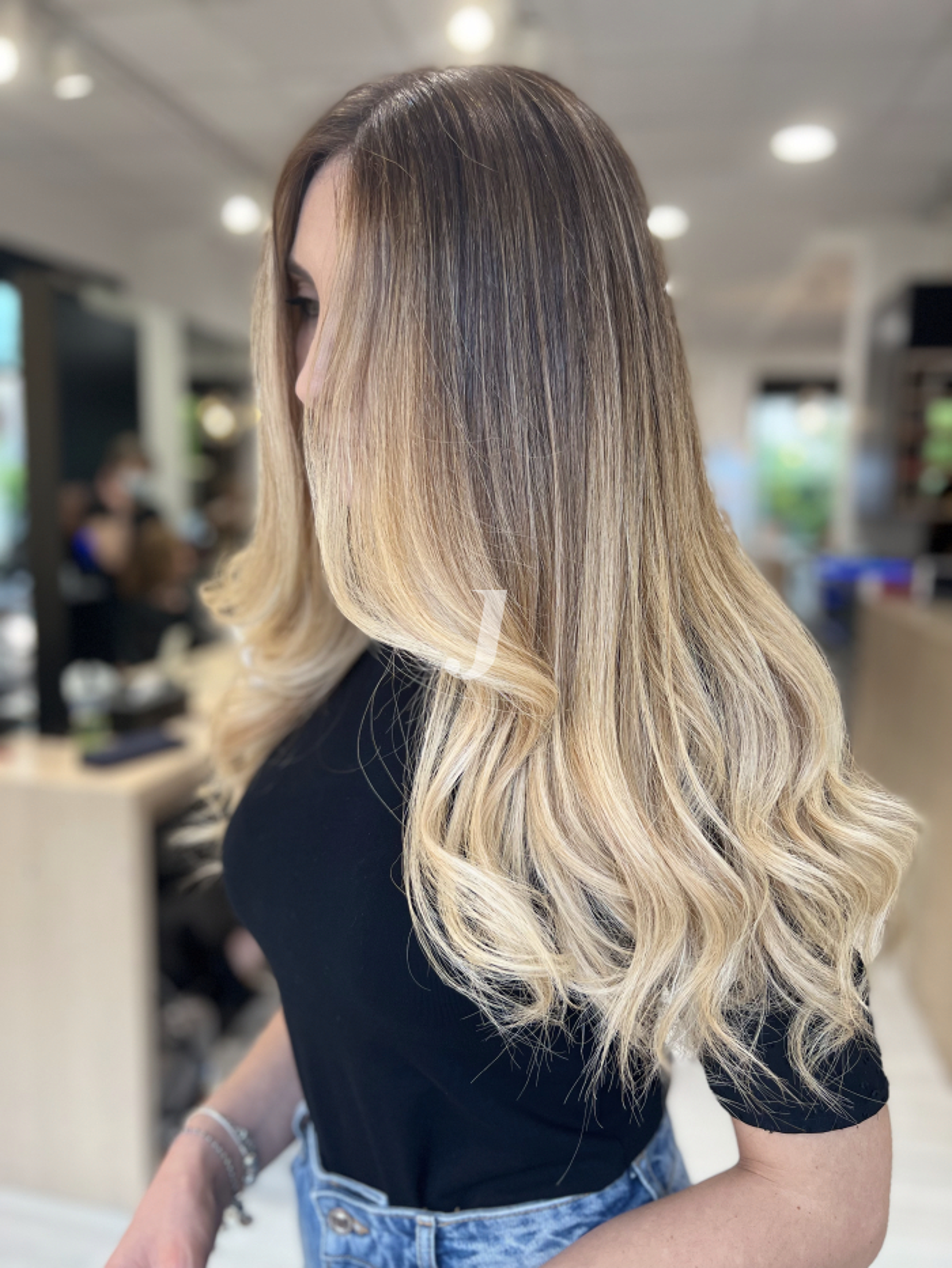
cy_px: 634
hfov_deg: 53.1
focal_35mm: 26
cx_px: 476
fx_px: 953
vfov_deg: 67.3
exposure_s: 1/100
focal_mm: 5.7
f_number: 1.5
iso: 80
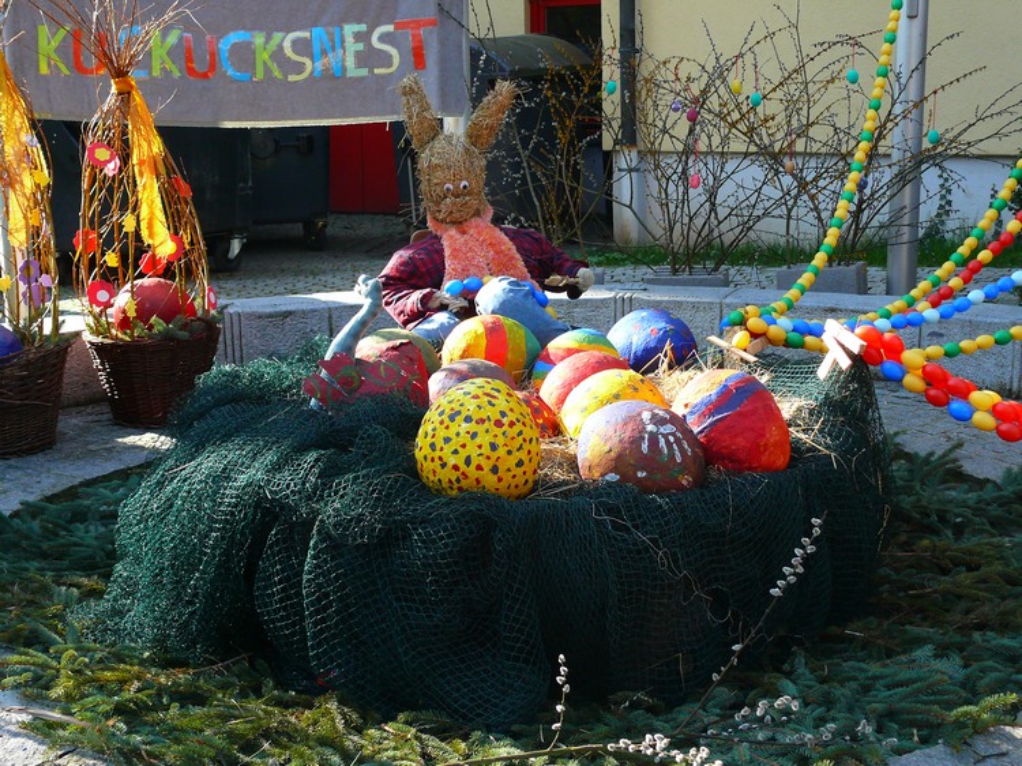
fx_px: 1417
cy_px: 383
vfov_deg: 30.2
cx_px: 511
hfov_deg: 39.7
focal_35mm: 48
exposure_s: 1/125
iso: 200
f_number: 3.2
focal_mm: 10.2
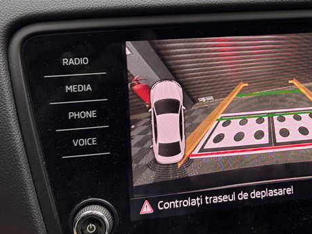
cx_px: 258
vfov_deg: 27.6
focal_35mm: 52
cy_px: 56
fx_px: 469
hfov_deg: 35.4
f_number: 1.78
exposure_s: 1/50
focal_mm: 6.76
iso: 200
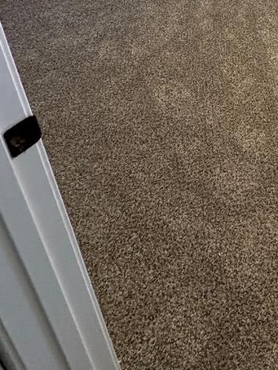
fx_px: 396
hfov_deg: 32.2
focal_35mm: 37
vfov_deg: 35.9
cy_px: -98
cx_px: 332
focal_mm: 2.22
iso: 320
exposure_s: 1/120
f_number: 2.2
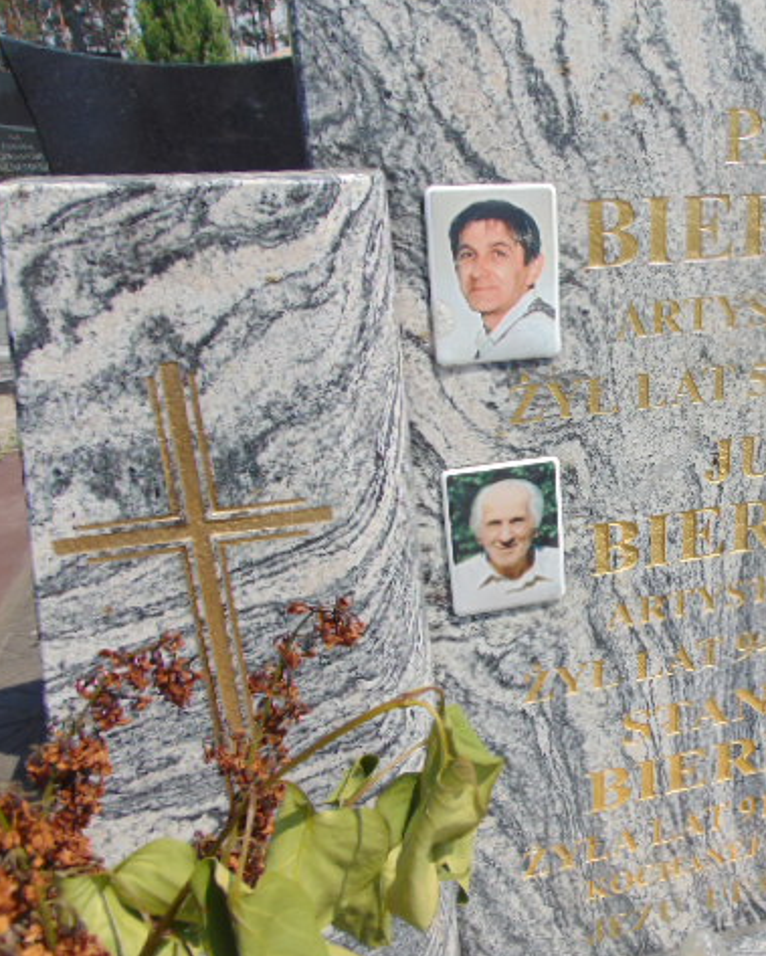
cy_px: 477
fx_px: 934
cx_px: 639
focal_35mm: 33
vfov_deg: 54.2
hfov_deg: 42.1
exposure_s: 1/320
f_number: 7.7
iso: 80
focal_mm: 4.5
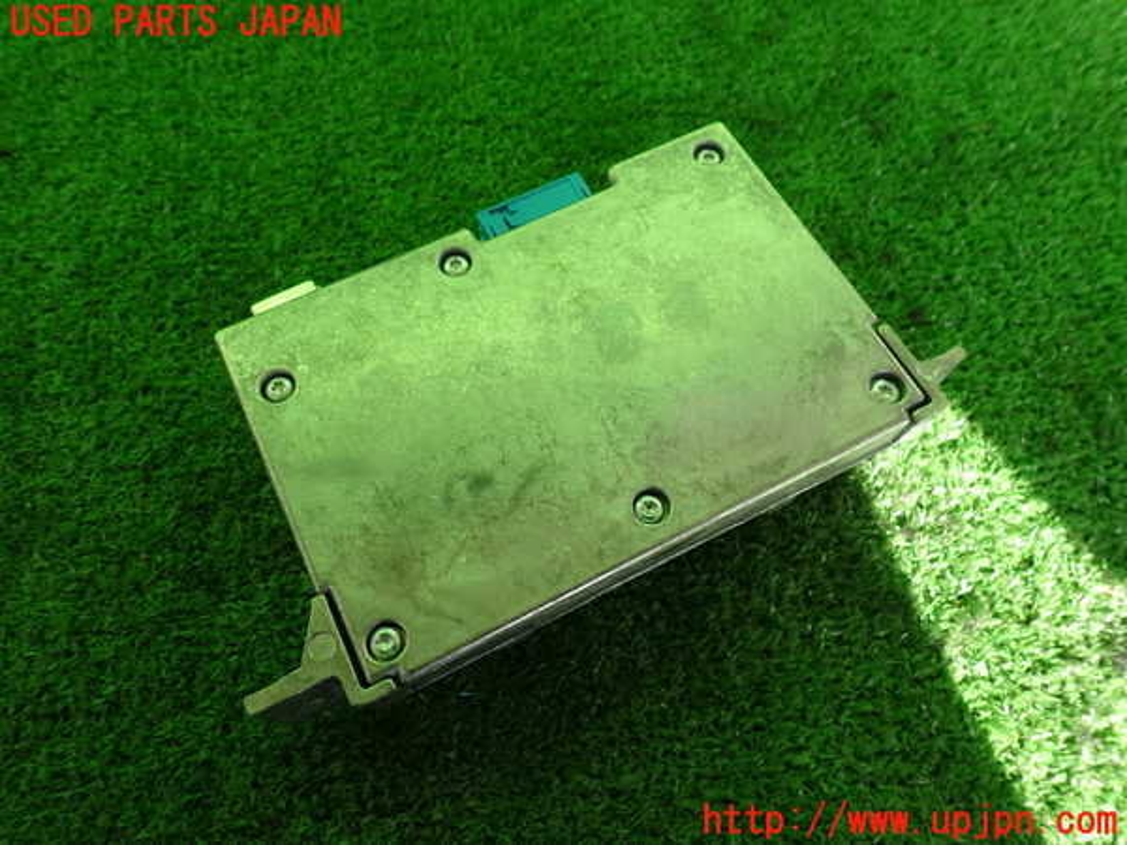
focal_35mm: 25
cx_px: 564
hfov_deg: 69.4
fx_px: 814
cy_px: 422
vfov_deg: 54.9
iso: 100
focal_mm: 4.5
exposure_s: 1/160
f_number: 2.8
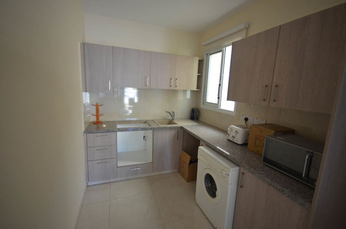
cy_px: 114
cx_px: 173
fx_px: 158
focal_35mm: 16
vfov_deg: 71.8
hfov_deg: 95.1
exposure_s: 1/50
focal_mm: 11
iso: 800
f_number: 4.2
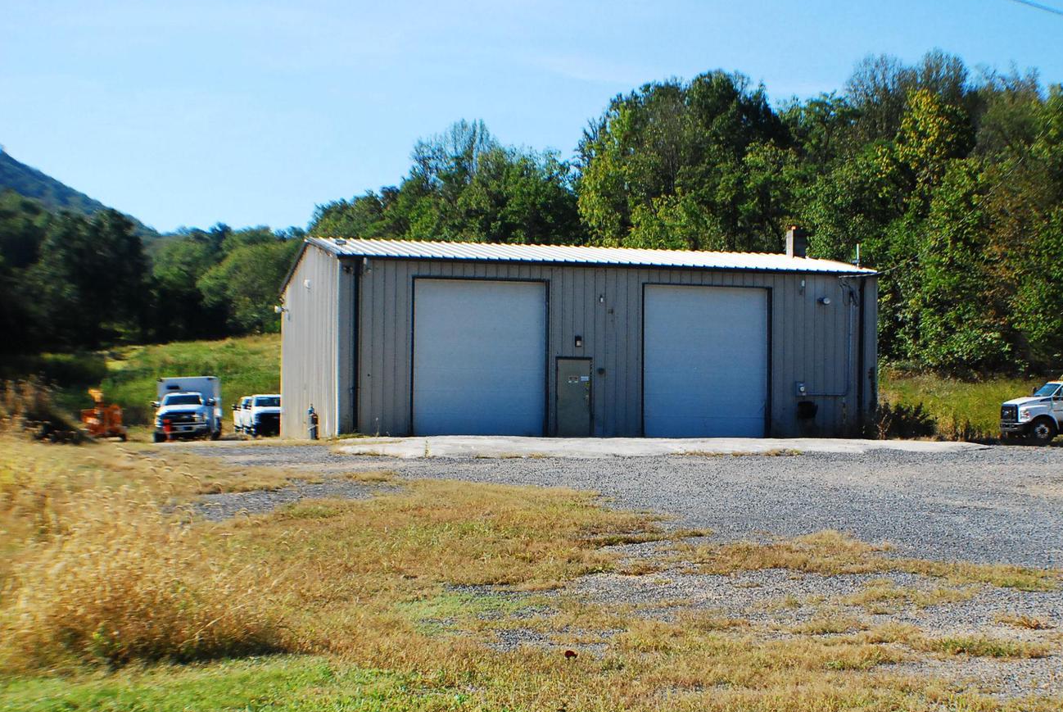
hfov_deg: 22.2
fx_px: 2707
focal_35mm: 92
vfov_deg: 15.0
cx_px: 589
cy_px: 382
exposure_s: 1/1600
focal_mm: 55
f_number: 8
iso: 1000
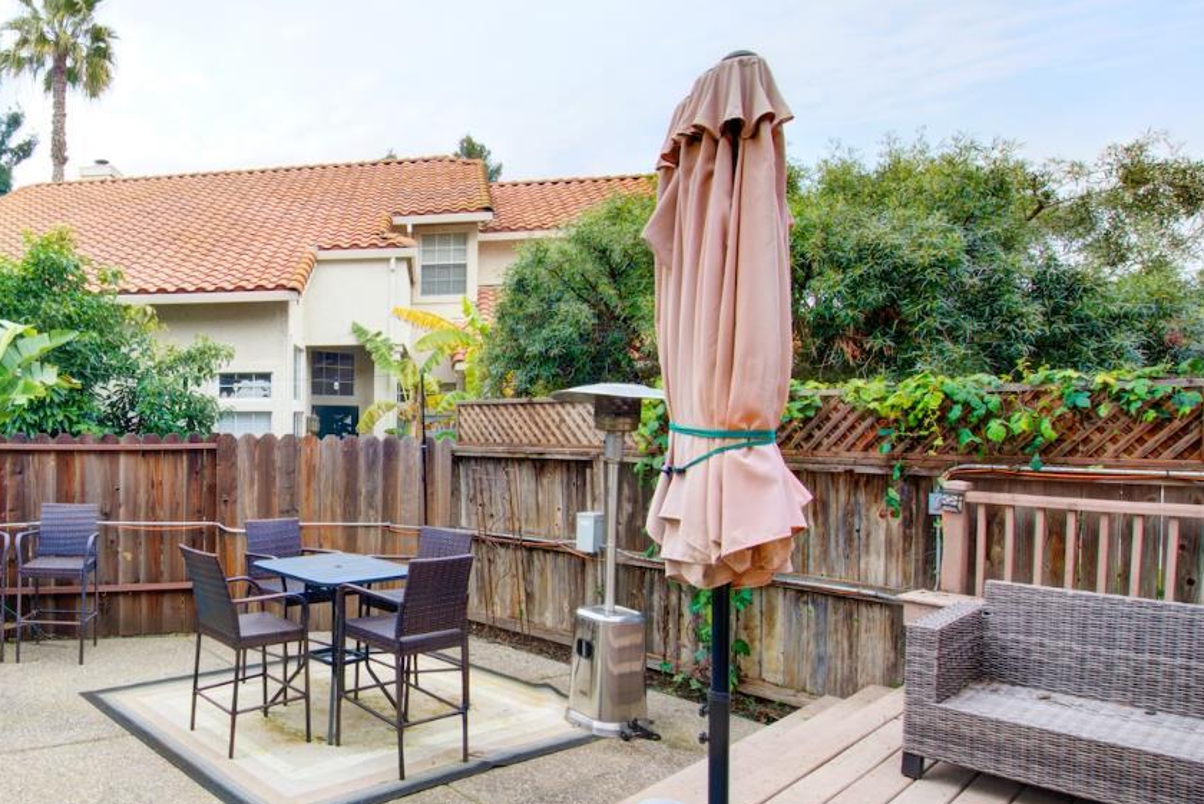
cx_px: 245
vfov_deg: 51.3
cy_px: 441
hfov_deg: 65.2
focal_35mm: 25
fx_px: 837
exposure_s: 1/25
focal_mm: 14
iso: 100
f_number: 14
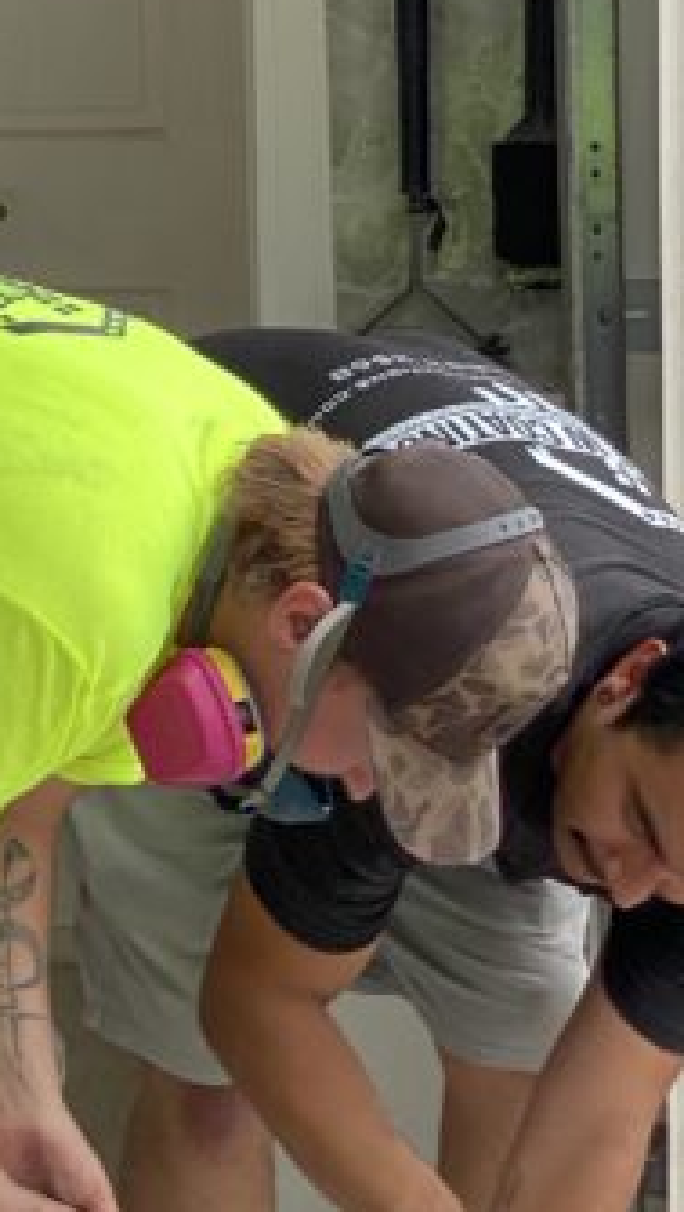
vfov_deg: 12.4
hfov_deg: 7.0
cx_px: -11
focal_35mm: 173
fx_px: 5566
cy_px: 988
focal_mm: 6
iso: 20
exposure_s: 1/393
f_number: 2
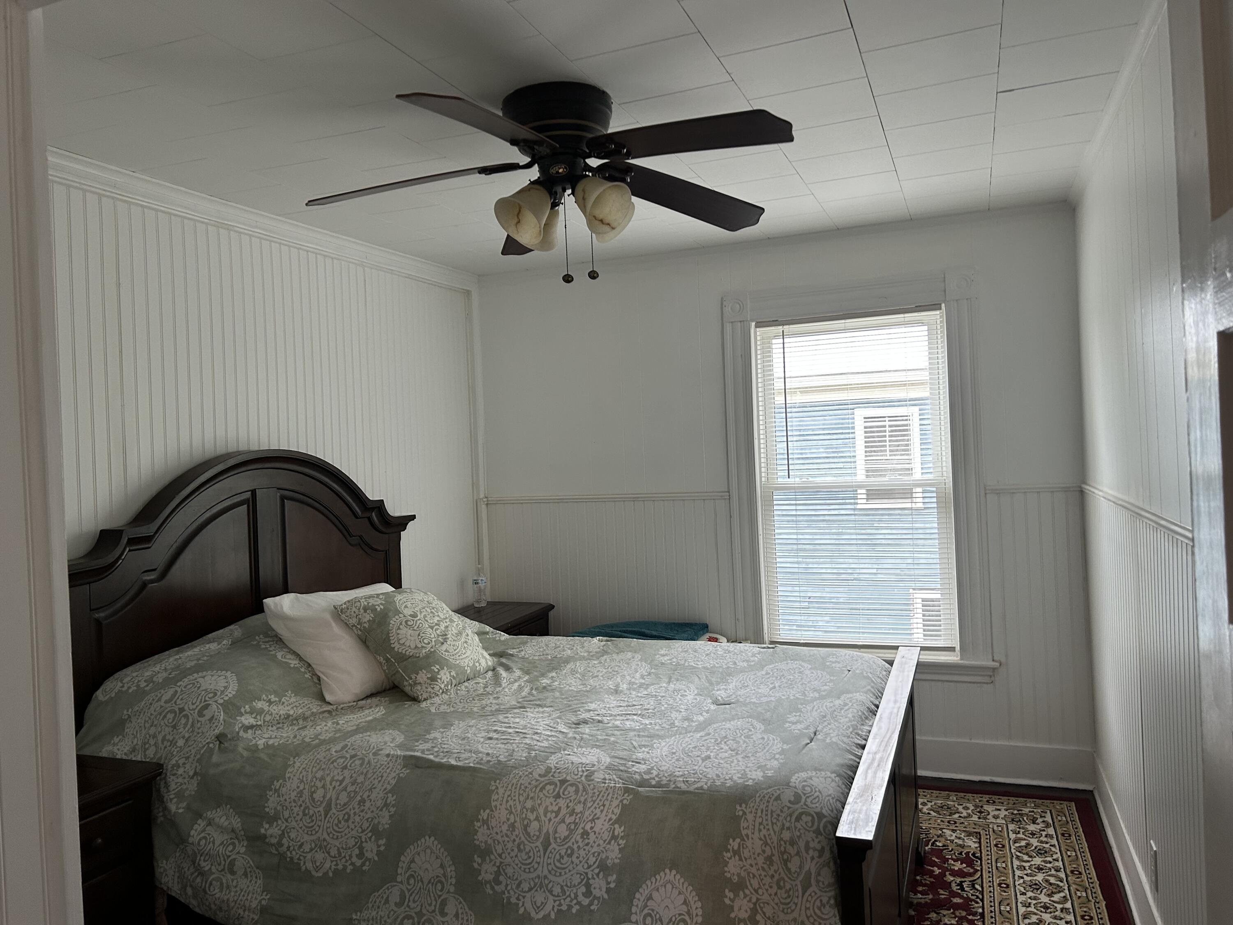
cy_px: 462
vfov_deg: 53.1
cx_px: 616
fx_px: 926
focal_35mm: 26
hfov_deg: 67.3
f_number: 1.5
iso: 125
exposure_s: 1/60
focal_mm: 5.7
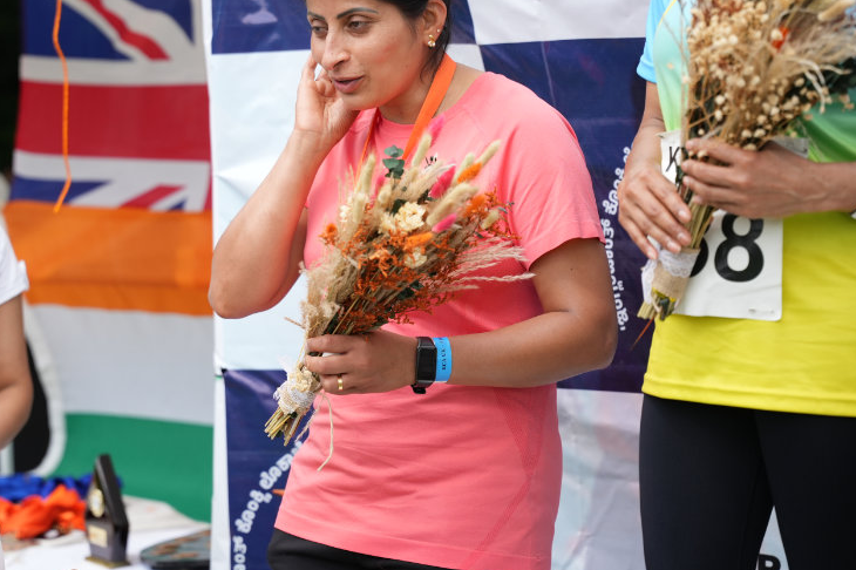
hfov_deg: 20.8
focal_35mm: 98
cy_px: 199
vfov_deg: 13.9
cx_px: 314
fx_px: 2329
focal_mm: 70
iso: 250
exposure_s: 1/1600
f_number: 2.8
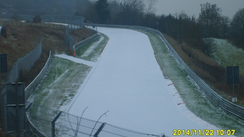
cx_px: 122
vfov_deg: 12.0
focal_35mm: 101
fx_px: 654
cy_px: 52
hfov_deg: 21.1
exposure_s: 1/90
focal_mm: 15.5
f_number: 4.6
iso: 50
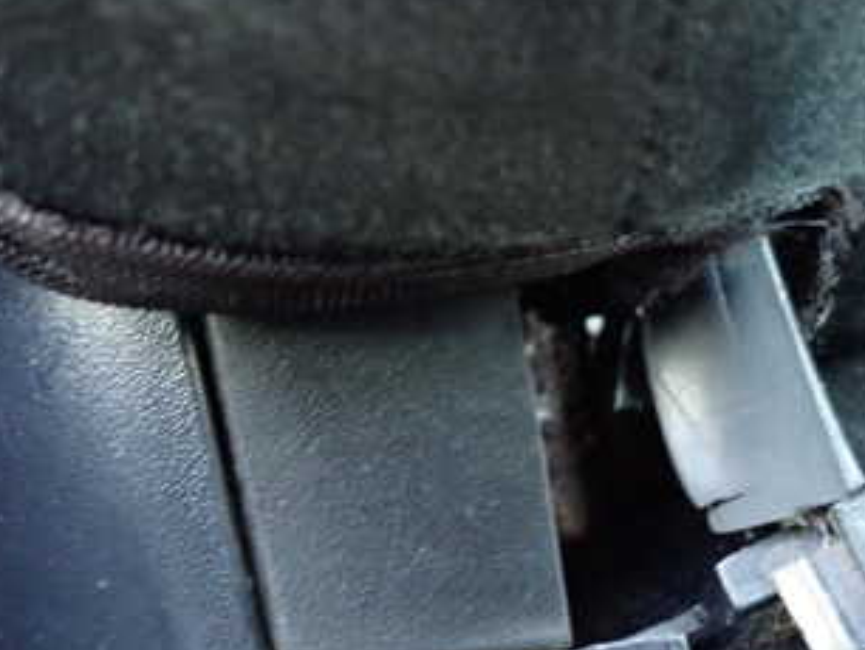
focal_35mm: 49
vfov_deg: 29.4
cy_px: 461
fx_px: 1225
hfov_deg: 38.3
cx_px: 602
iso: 800
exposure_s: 1/25
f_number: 2
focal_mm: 4.5
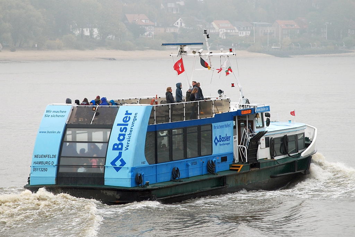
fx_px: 1658
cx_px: 178
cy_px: 118
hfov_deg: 12.2
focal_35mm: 168
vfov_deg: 8.2
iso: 200
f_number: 6.3
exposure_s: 1/125
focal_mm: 112
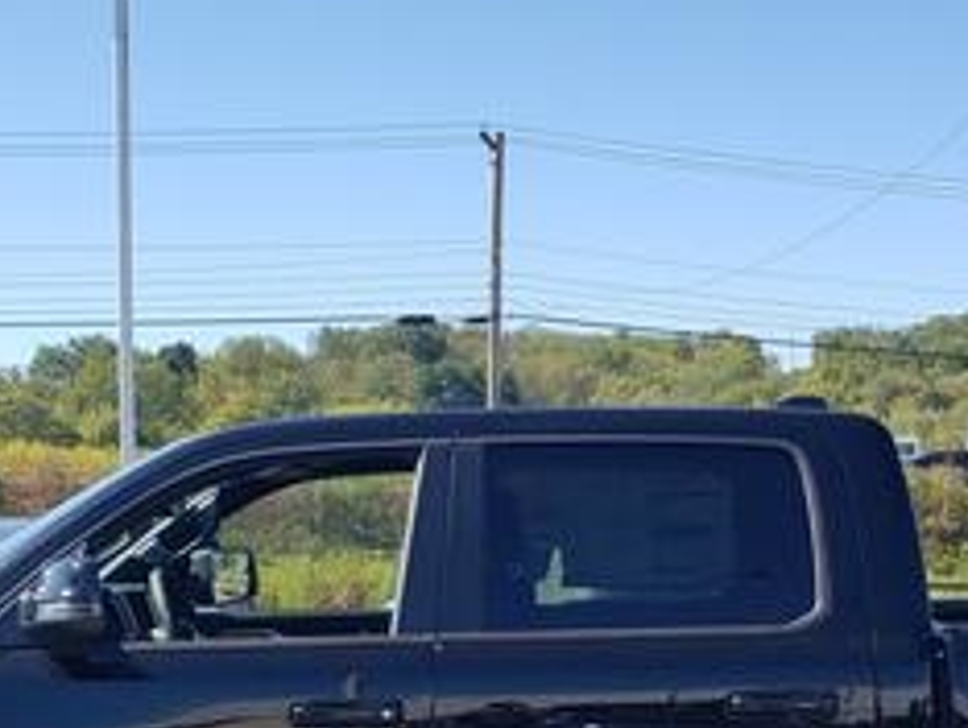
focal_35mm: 71
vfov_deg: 20.1
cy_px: 728
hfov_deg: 27.3
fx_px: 1987
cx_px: 546
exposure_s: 1/887
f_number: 2.4
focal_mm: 4.3
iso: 50
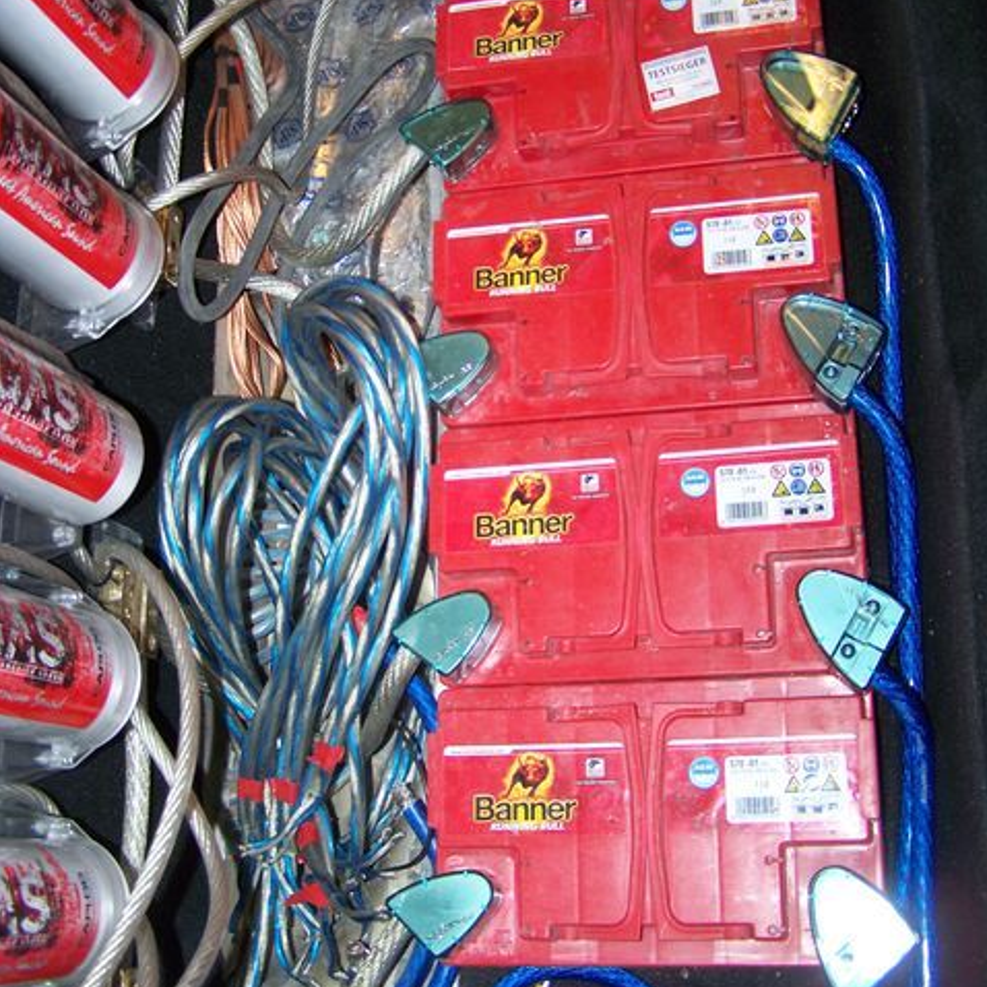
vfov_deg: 37.4
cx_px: 494
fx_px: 1452
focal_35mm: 45
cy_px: 405
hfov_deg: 37.6
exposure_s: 1/60
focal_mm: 6.3
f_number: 2.8
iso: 80
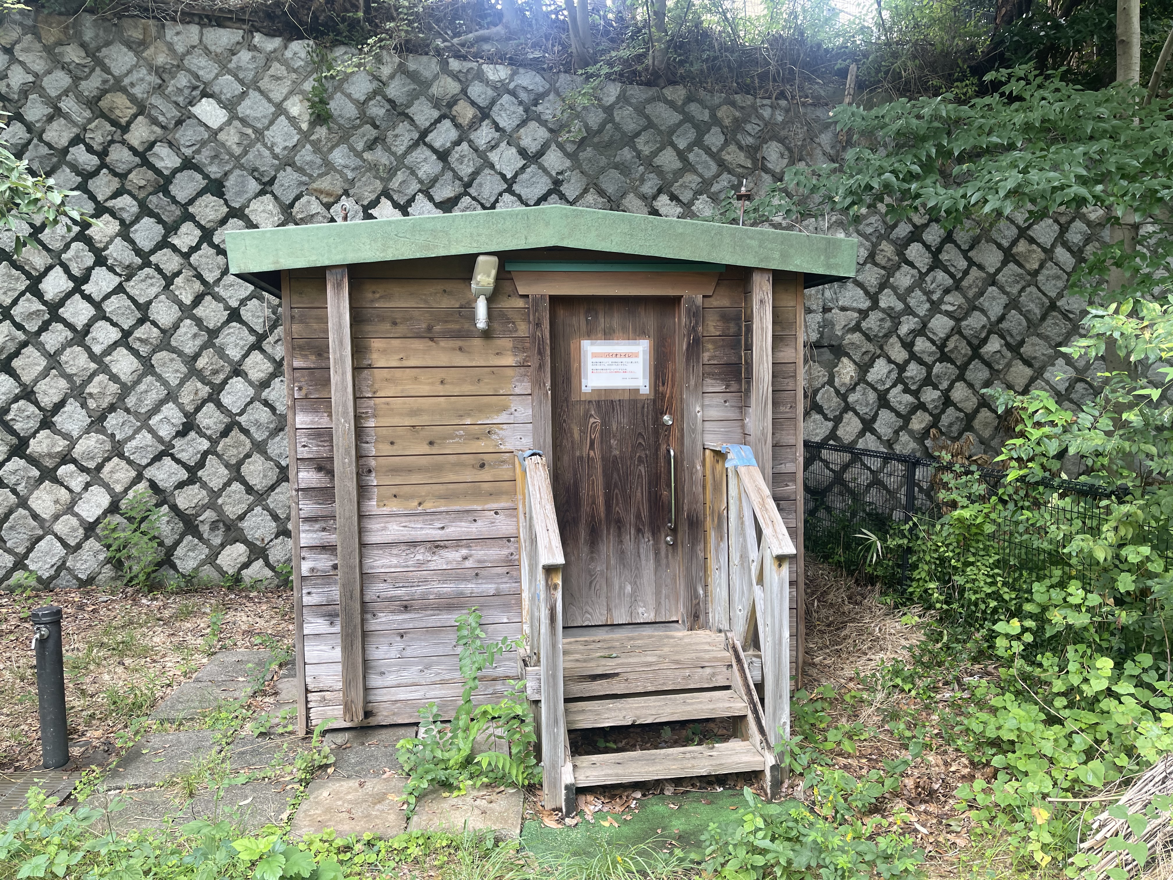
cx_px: 586
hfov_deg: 69.4
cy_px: 440
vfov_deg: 54.9
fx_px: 847
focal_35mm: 25
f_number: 1.6
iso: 64
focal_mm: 5.1
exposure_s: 1/121
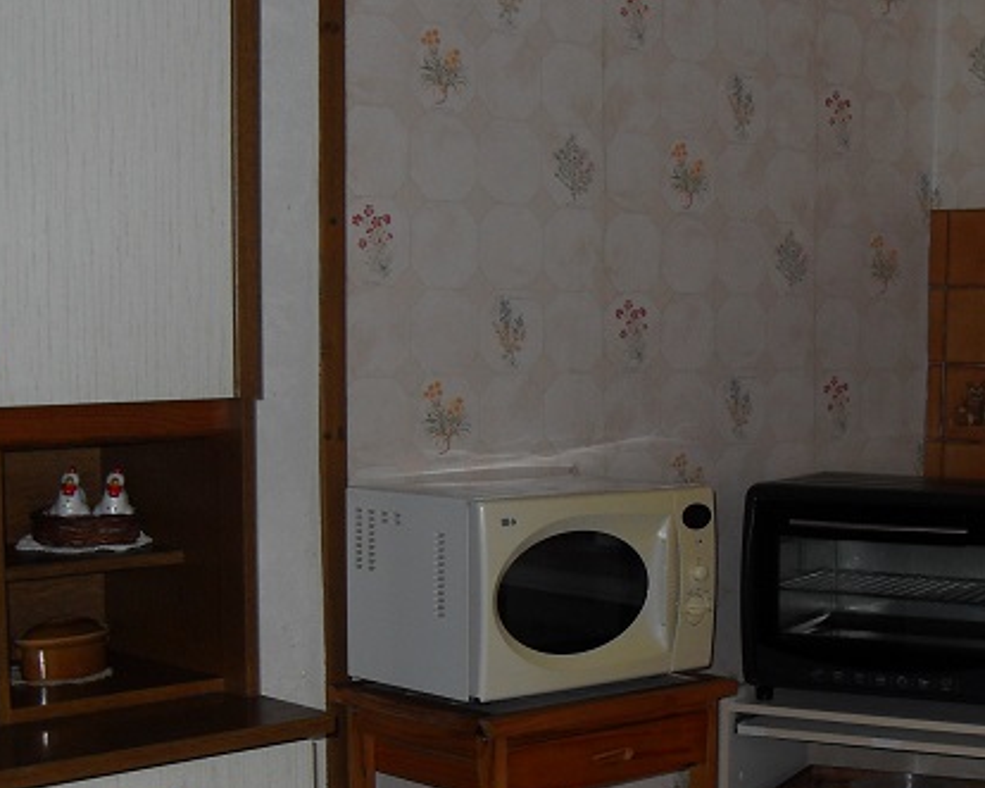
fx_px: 1924
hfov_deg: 28.0
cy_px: 619
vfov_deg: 22.8
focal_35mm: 66
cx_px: 814
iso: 100
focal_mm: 6.3
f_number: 2.8
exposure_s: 1/45
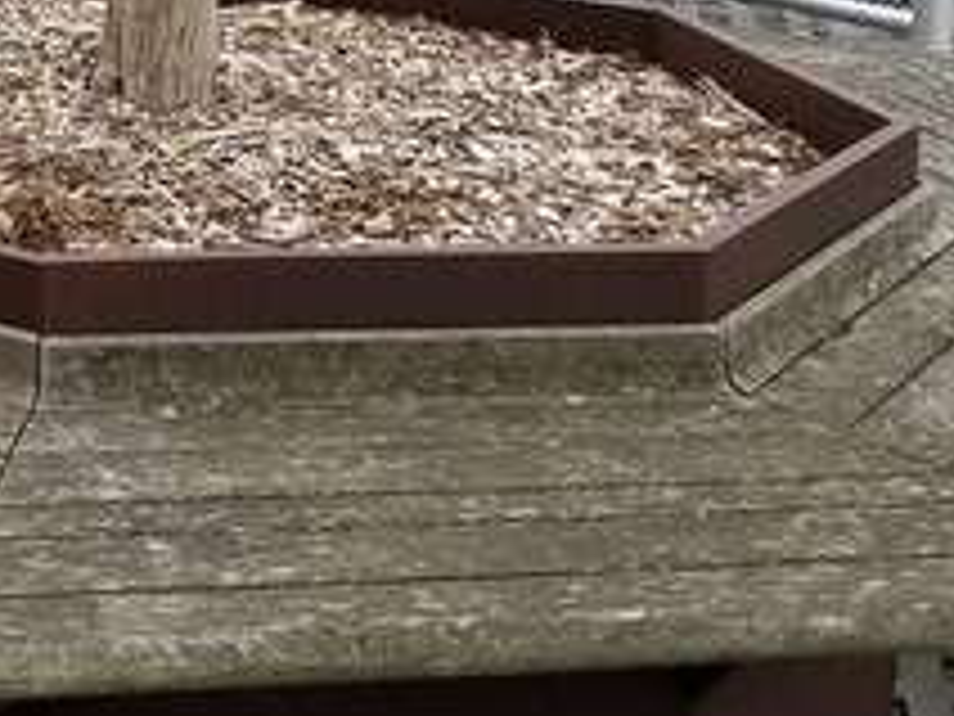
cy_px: -315
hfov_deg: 18.9
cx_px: -189
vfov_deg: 14.2
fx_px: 2701
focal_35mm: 98
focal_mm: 4.2
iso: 50
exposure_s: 1/216
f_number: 1.7
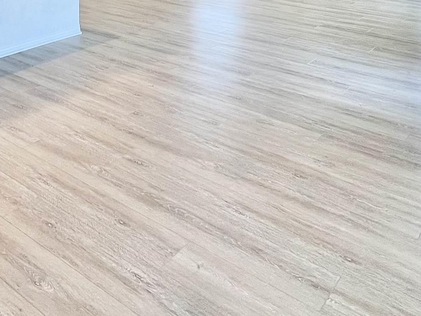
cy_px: -111
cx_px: 45
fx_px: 499
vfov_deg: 28.0
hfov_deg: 42.1
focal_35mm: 41
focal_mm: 1.57
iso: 80
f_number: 1.8
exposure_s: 1/120
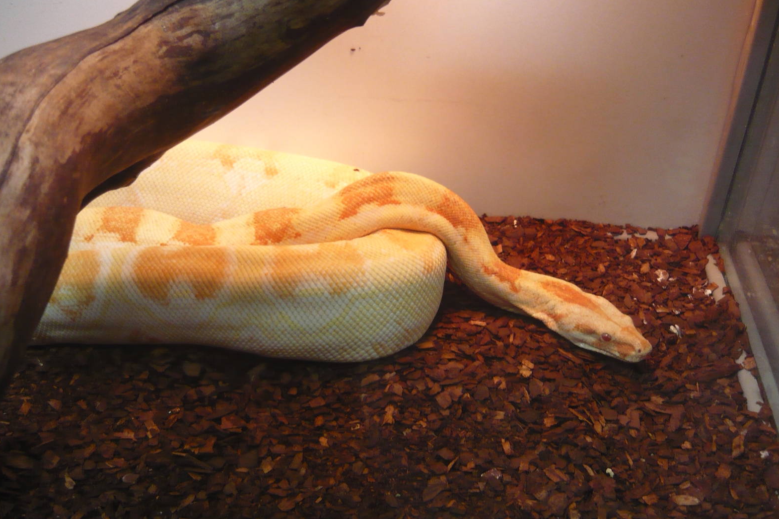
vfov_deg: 37.8
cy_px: 267
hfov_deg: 54.4
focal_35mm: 35
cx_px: 392
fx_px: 757
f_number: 2.8
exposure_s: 1/30
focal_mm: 5.5
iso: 250
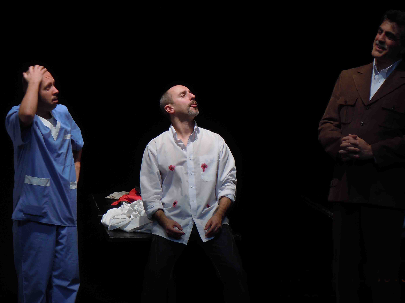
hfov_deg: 11.0
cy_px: 135
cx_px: 201
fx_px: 2094
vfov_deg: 8.3
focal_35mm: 179
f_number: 4.6
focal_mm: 27.4
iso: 100
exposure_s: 1/30
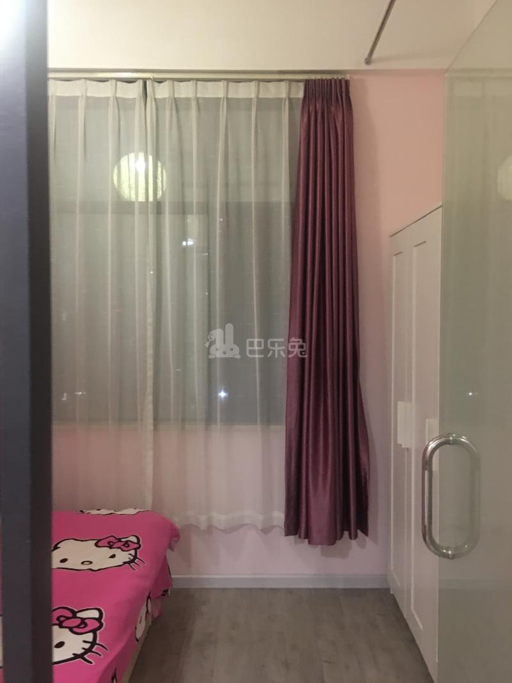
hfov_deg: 48.2
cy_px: 342
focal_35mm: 29
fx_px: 572
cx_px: 256
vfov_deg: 61.7
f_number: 2.2
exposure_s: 1/4
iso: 100
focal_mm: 4.15
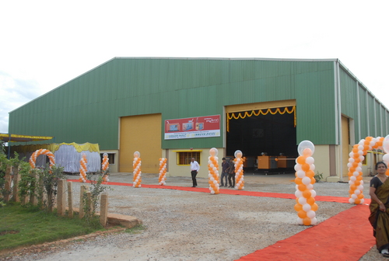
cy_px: 130
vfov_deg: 43.8
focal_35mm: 30
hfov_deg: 61.8
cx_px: 194
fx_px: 325
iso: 200
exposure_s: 1/250
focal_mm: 20
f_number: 5.6
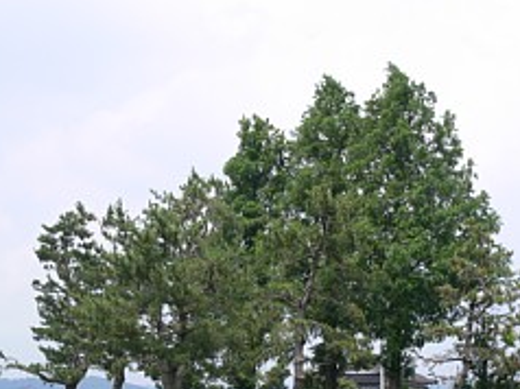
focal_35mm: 74
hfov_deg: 26.3
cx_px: 286
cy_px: 306
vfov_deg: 19.7
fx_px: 1111
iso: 80
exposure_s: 1/250
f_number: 5.6
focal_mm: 9.3
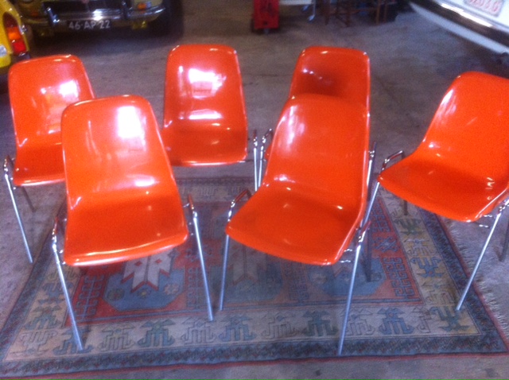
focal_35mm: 35
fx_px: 514
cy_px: 190
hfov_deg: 52.7
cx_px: 254
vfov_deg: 40.6
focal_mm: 3.85
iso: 250
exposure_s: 1/15
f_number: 2.8
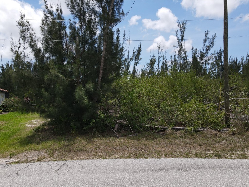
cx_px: 124
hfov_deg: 71.6
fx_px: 173
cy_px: 94
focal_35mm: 24
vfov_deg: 56.8
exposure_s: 1/800
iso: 100
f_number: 2.8
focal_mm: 4.5
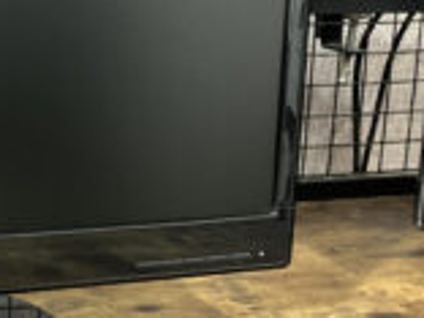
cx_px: -101
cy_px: 101
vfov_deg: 20.4
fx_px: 882
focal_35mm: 72
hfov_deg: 24.2
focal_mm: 3.99
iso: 640
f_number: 1.8
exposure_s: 1/24
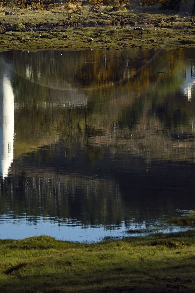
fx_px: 2765
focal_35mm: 340
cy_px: -16
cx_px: 75
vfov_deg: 6.0
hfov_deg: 4.0
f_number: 13
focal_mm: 160
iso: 200
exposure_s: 1/160
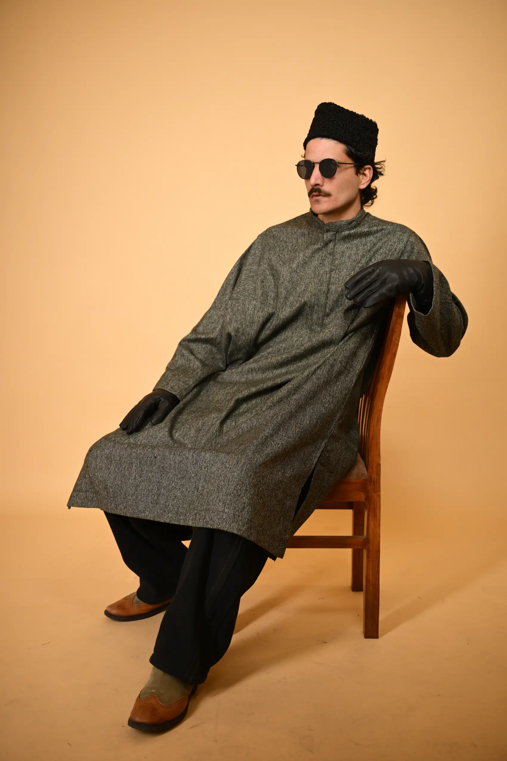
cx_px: 254
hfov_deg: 31.9
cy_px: 380
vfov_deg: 46.4
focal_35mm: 42
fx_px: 887
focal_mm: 42
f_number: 2.8
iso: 250
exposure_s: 1/320
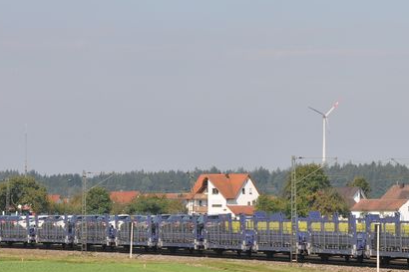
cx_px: 306
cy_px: 159
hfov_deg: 7.9
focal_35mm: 262
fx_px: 2975
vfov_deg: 5.2
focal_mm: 70
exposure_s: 1/500
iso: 200
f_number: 9
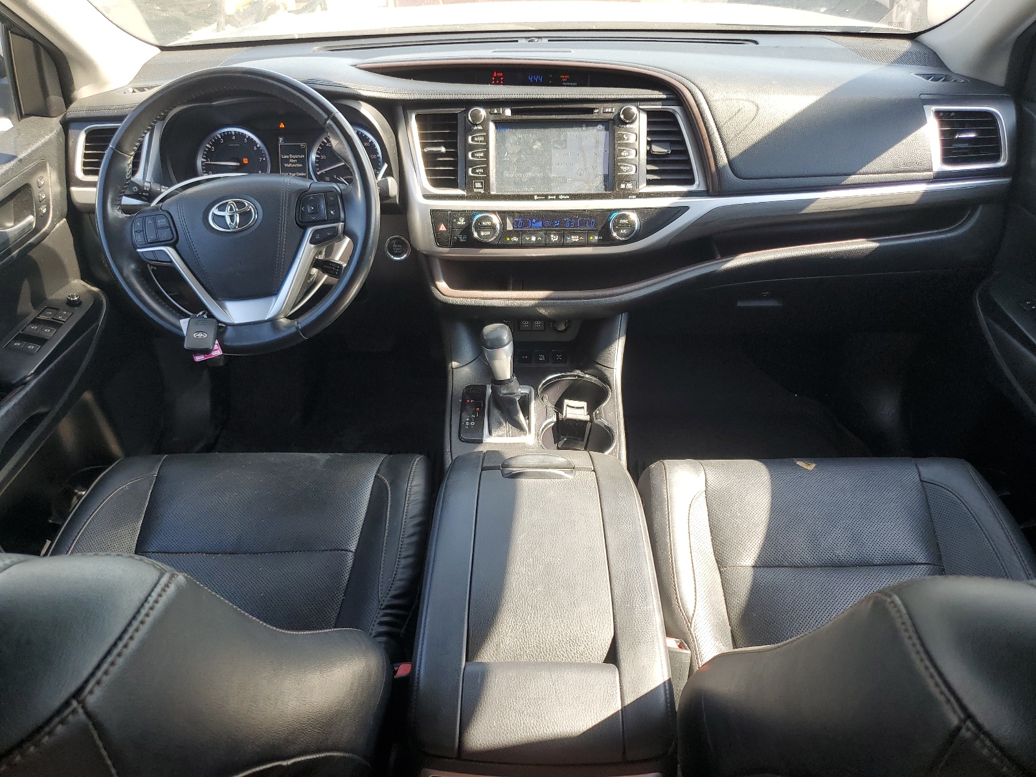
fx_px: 778
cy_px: 388
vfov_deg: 53.1
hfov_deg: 67.3
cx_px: 518
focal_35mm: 26
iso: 50
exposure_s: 1/196
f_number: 1.5
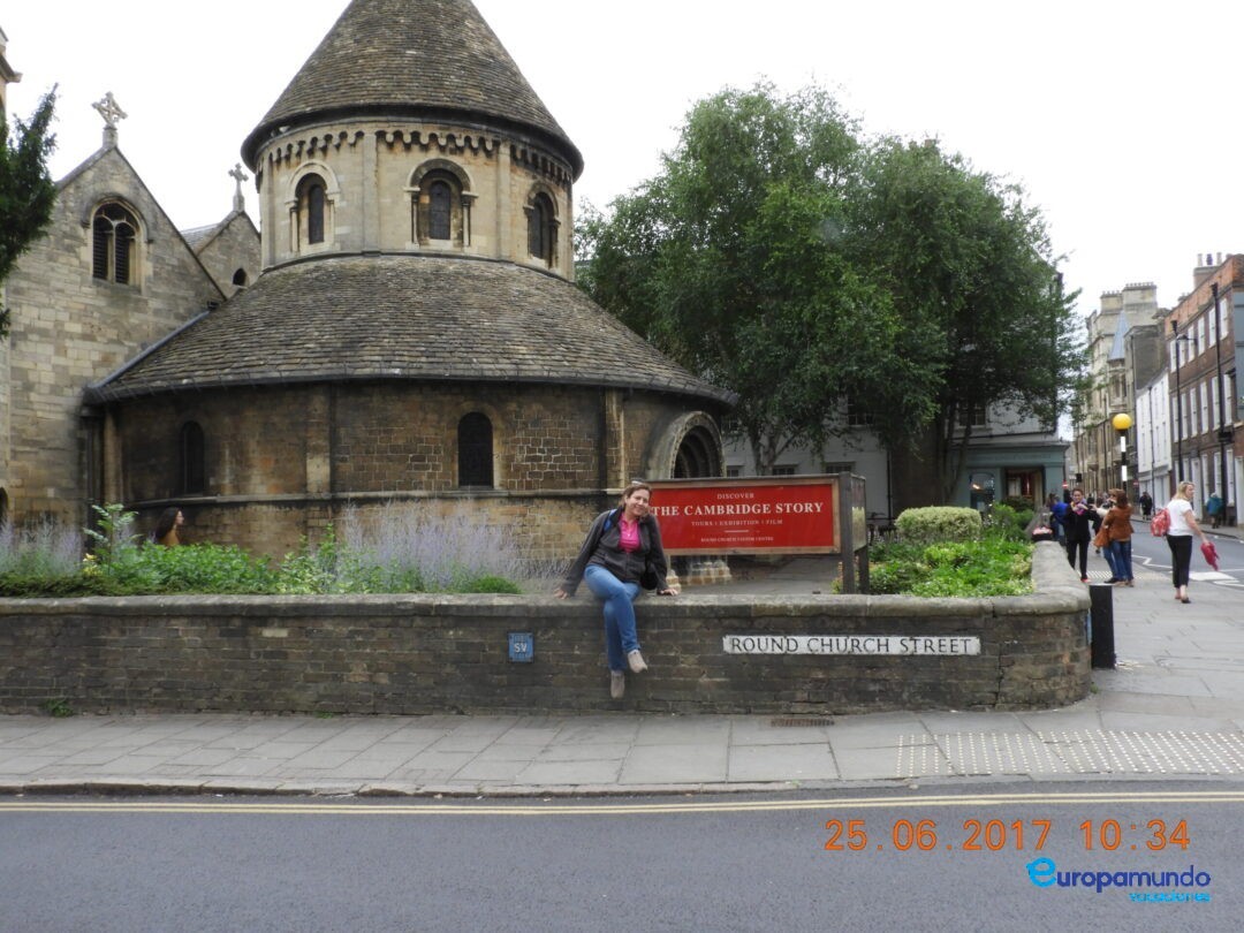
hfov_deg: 60.0
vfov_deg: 46.8
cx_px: 622
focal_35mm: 30
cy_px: 466
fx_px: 1078
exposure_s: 1/60
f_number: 8
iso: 100
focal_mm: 5.4
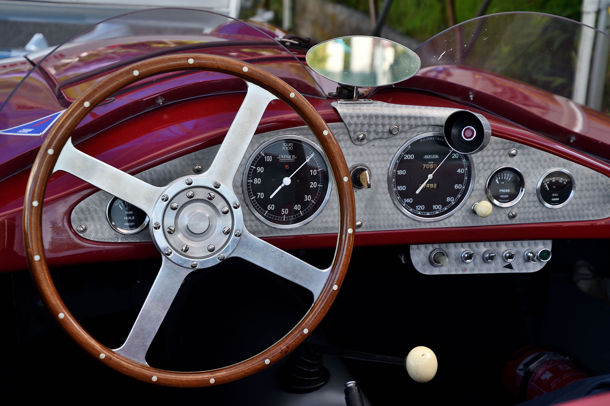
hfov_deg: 27.0
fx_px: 1271
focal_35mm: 75
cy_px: 203
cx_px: 305
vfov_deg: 18.2
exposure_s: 1/125
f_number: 5
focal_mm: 50
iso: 100
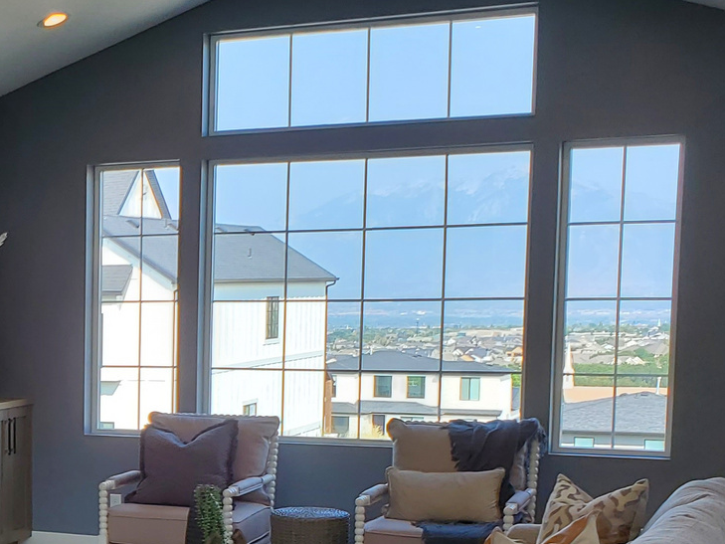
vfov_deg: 19.9
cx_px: -97
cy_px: 468
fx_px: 1529
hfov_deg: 24.6
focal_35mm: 73
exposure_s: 1/249
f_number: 2.4
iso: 50
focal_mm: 4.3
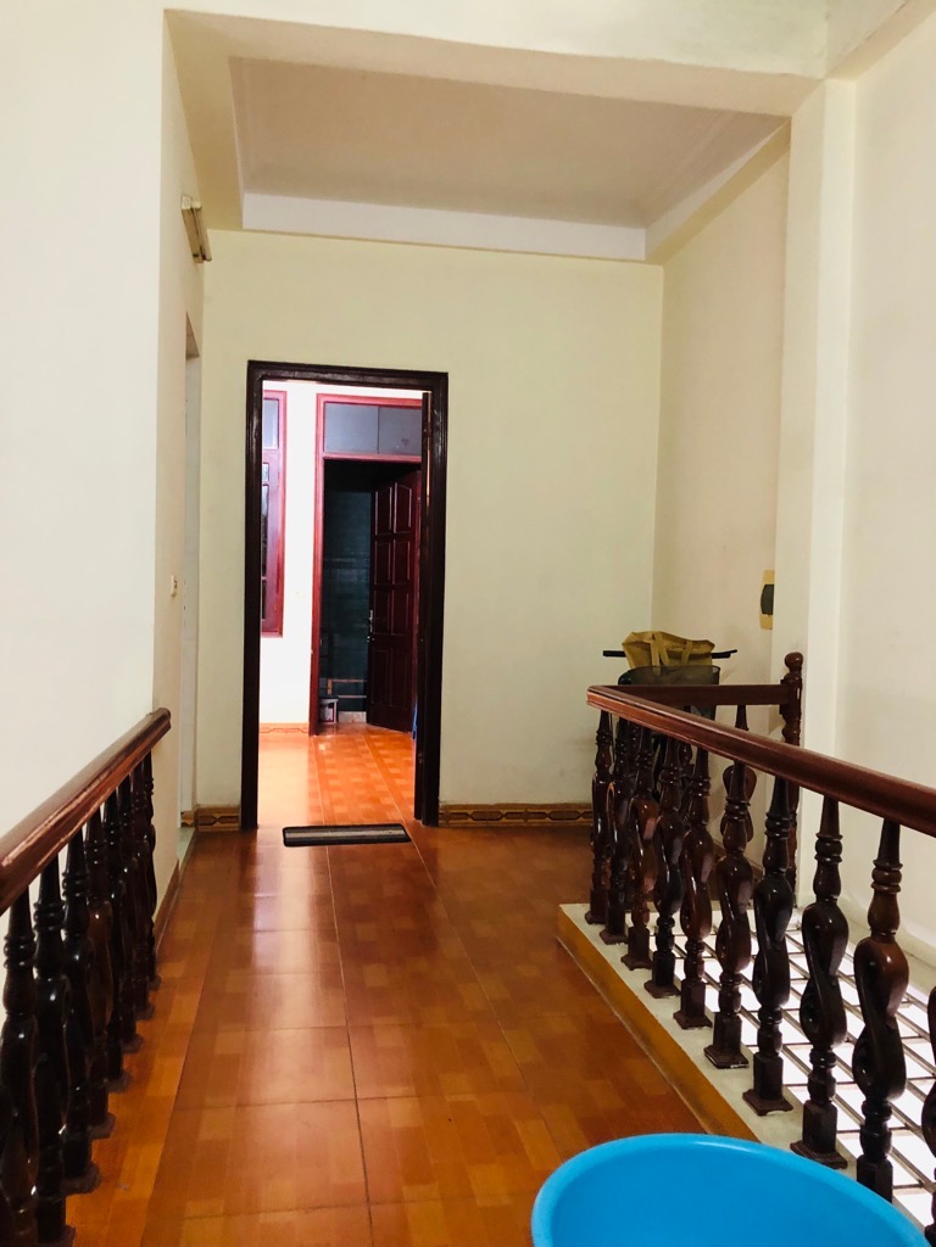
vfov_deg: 63.4
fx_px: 1009
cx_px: 468
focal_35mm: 28
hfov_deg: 49.7
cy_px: 624
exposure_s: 1/10
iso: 100
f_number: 1.8
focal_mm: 3.99
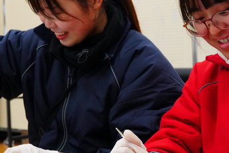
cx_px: 118
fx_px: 624
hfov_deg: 20.8
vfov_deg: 14.0
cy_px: 79
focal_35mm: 98
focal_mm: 50
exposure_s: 1/400
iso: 10000
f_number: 8
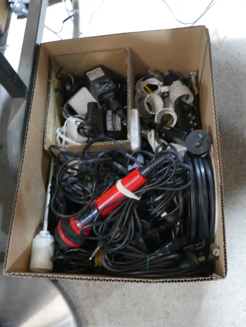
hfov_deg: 44.2
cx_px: 123
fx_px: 303
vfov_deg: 56.8
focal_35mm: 32
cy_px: 164
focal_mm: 16
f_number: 5.6
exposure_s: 1/25
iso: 3200
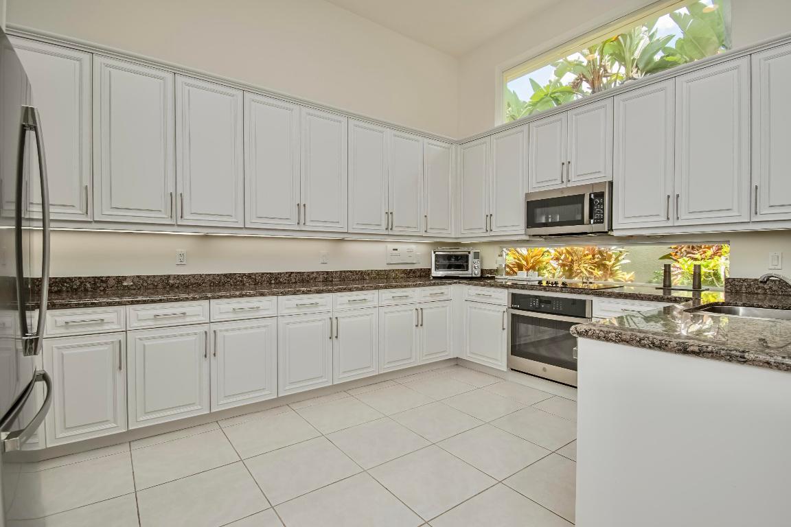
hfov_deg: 95.0
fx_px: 363
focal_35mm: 16
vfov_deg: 72.1
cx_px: 396
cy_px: 264
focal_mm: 11
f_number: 5.6
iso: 400
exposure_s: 1/125
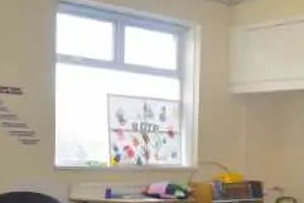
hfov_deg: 29.3
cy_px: 190
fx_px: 558
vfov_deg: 20.2
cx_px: 271
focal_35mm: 66
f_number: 3.5
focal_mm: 18
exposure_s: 1/60
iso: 400
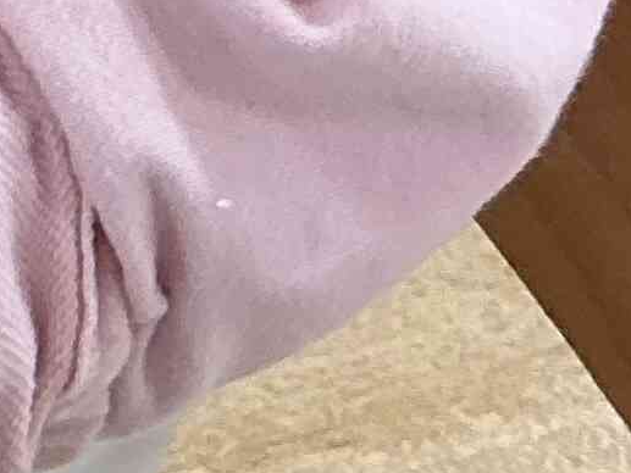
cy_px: -774
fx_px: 4121
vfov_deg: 6.2
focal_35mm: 226
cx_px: -887
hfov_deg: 8.1
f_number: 1.8
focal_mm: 3
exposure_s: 1/60
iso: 40
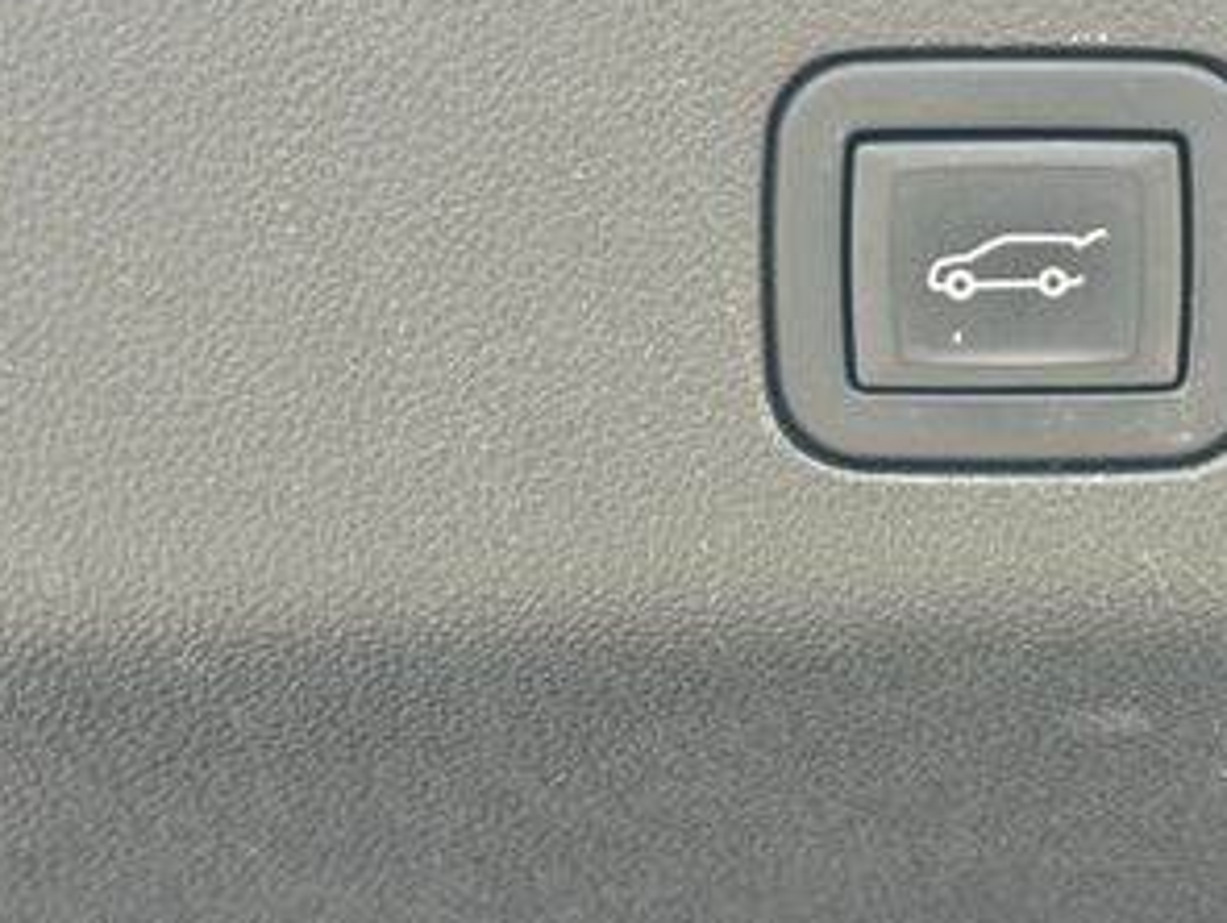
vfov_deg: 14.2
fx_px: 3691
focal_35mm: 104
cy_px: 287
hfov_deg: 18.6
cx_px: 1111
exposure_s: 1/60
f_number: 1.78
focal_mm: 6.76
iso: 160
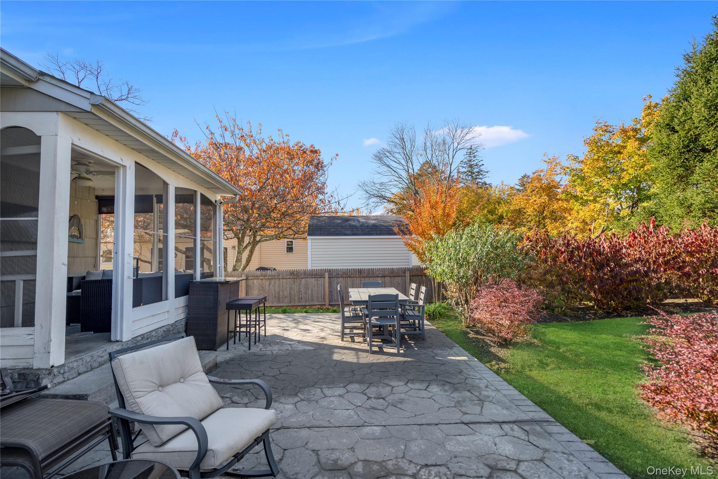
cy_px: 240
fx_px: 319
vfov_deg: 73.7
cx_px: 359
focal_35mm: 16
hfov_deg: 96.7
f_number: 5.6
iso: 100
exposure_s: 1/200
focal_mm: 16
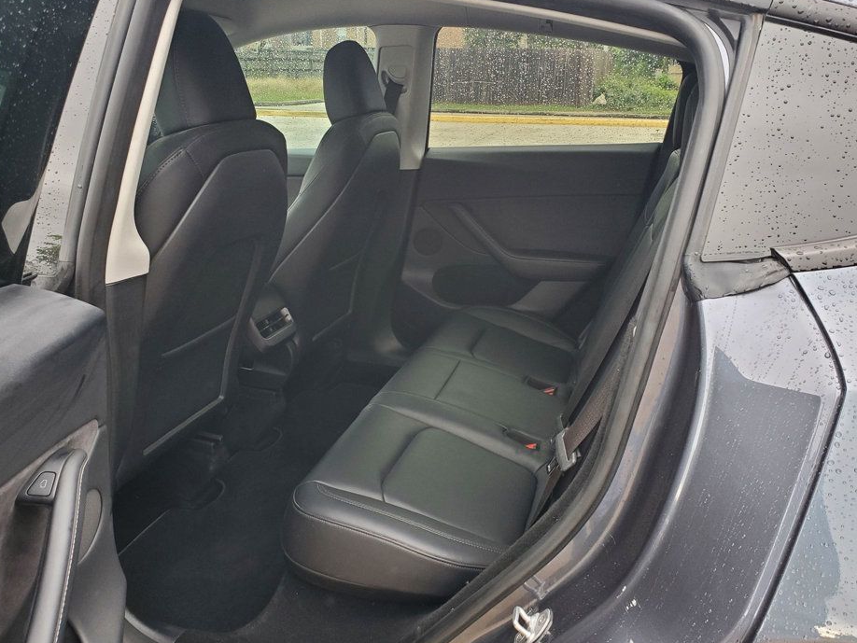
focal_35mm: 29
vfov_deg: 48.2
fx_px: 718
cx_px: 426
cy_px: 352
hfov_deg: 61.6
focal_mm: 4.3
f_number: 2.4
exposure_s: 1/100
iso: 200
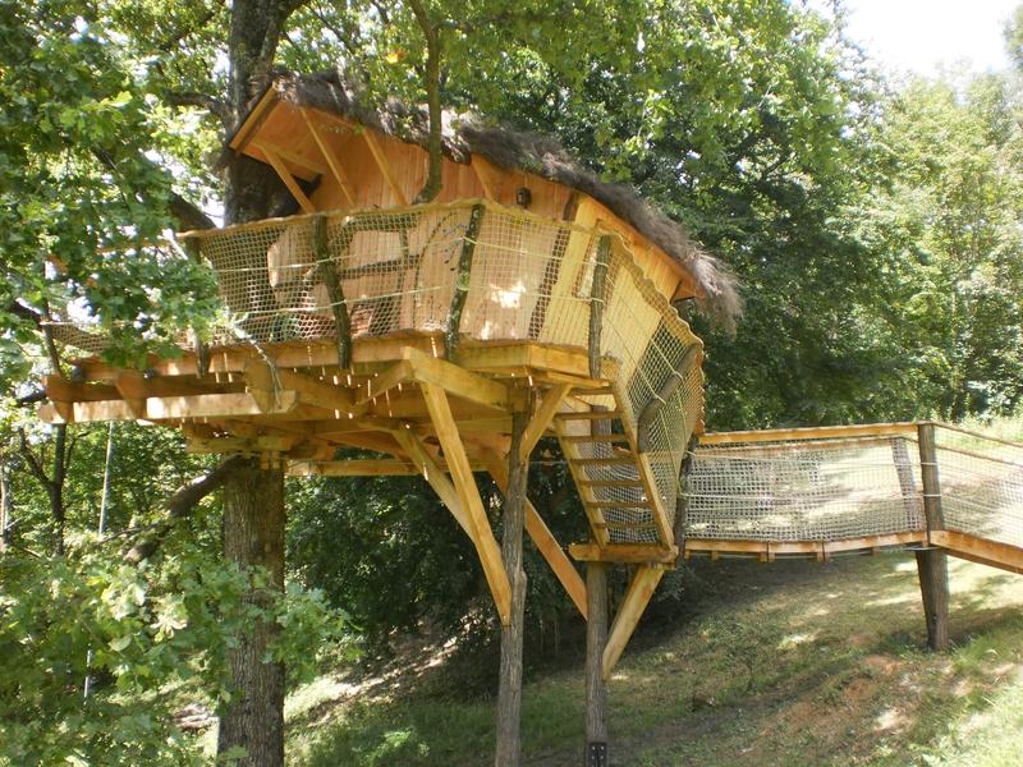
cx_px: 512
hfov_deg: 51.4
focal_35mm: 36
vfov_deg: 39.7
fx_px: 1064
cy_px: 384
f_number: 3.1
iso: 100
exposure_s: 1/100
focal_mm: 6.3
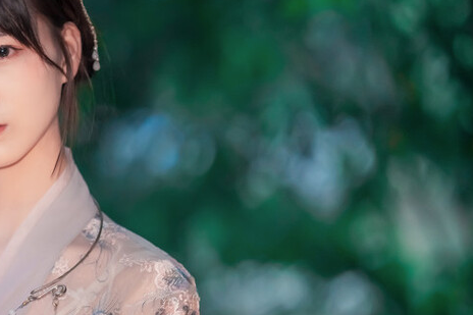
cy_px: 268
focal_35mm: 220
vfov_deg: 6.2
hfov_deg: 9.2
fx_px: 2889
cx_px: -127
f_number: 1.4
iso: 1250
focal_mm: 85
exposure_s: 1/60
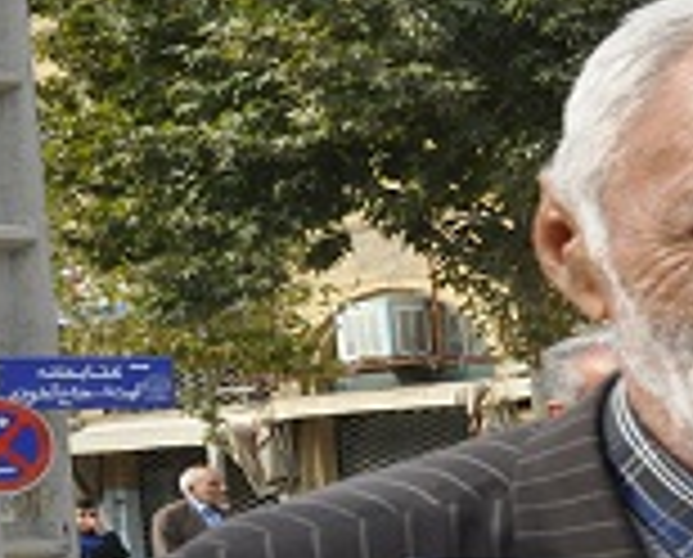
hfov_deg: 16.4
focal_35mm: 111
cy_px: 574
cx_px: 864
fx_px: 2282
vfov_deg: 13.7
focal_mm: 24
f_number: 11
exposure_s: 1/125
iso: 200
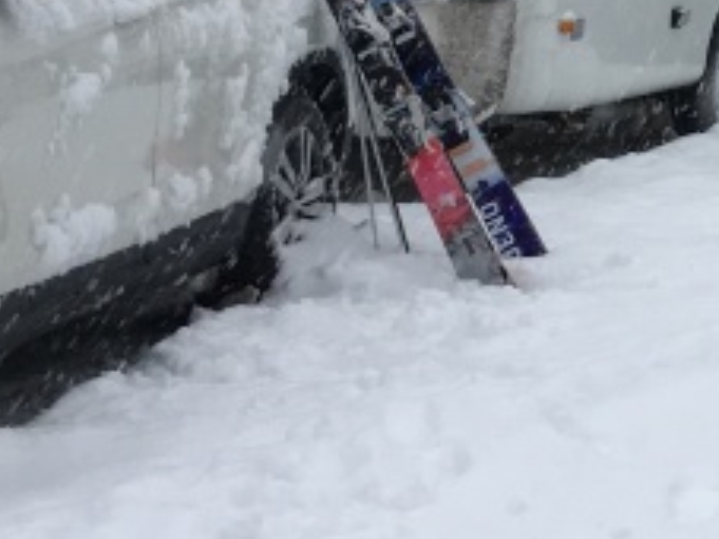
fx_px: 2720
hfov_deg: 13.3
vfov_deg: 10.9
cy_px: -244
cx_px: 1352
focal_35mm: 131
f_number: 2.2
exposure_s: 1/120
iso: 32
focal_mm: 4.15
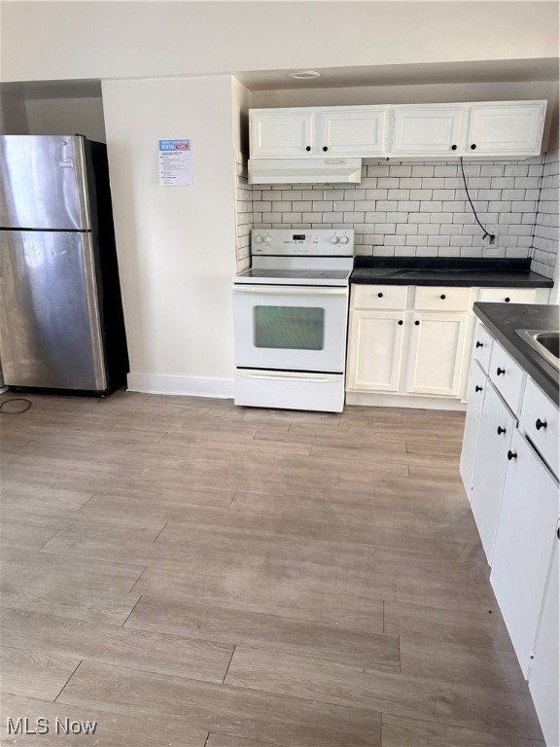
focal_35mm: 24
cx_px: 280
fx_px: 518
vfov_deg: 71.6
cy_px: 374
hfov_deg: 56.8
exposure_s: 1/60
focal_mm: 6.76
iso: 250
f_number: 1.78
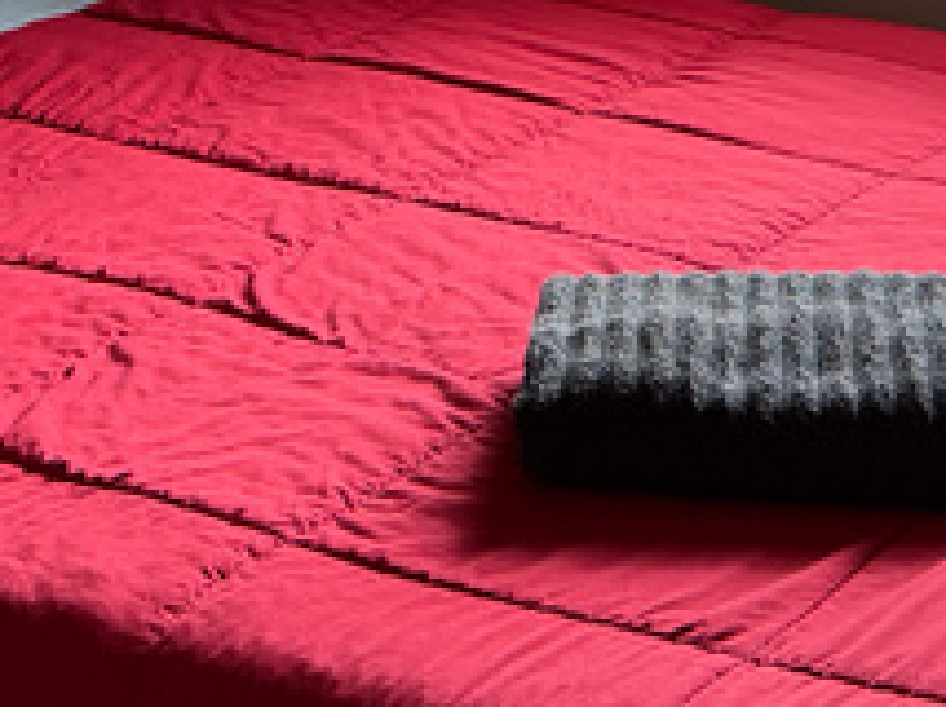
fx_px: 3139
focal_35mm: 115
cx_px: 451
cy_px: -720
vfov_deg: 11.5
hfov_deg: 17.1
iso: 200
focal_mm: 6.76
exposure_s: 1/120
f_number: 1.78
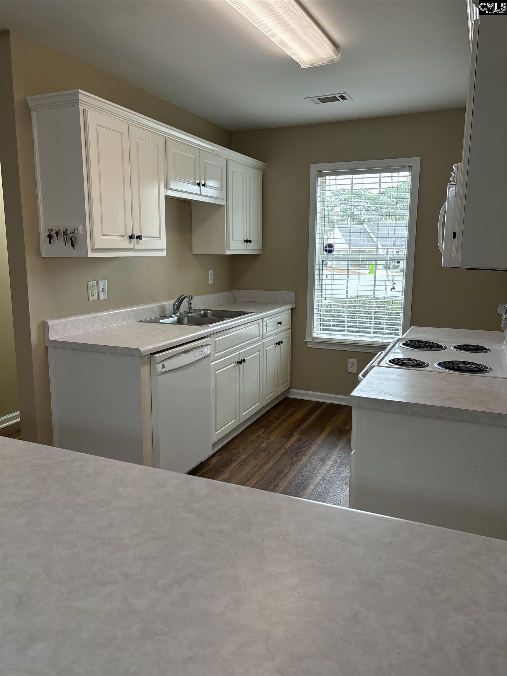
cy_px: 338
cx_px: 254
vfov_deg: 67.3
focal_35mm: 26
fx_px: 508
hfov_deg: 53.1
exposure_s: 1/60
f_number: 1.6
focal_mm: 5.96
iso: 80
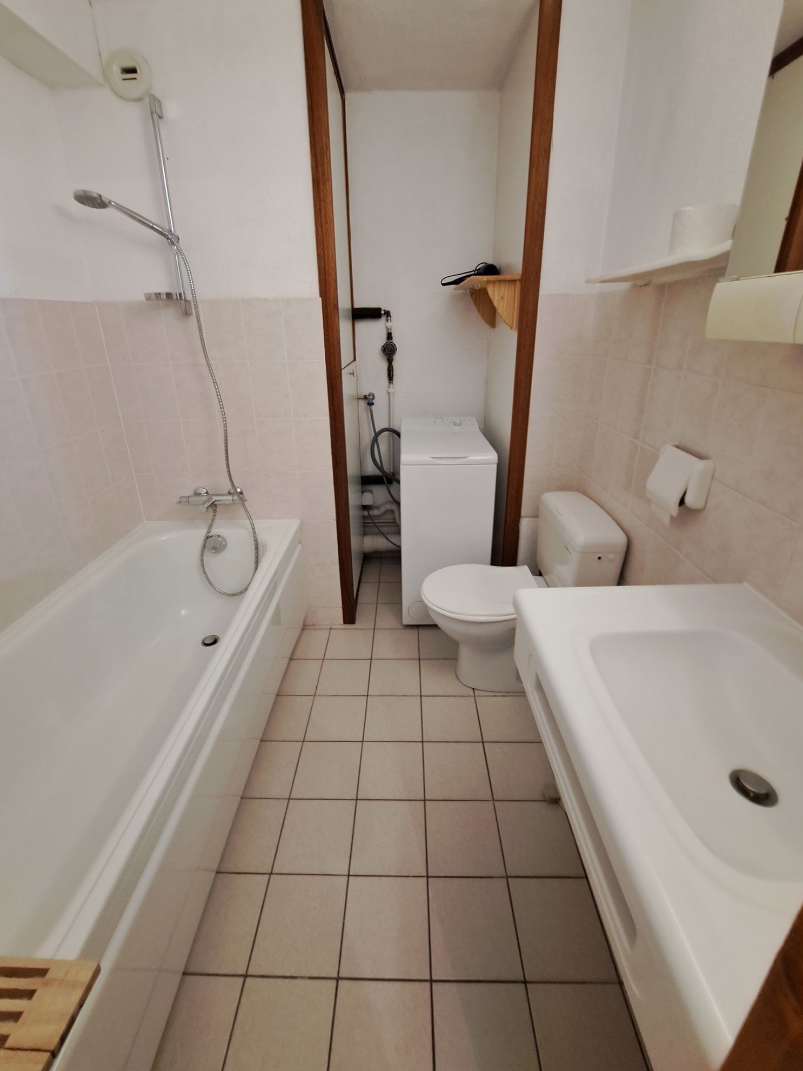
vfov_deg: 101.9
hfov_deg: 85.7
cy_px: 496
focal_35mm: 14
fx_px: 433
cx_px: 398
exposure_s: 1/25
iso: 200
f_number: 2.2
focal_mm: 1.74
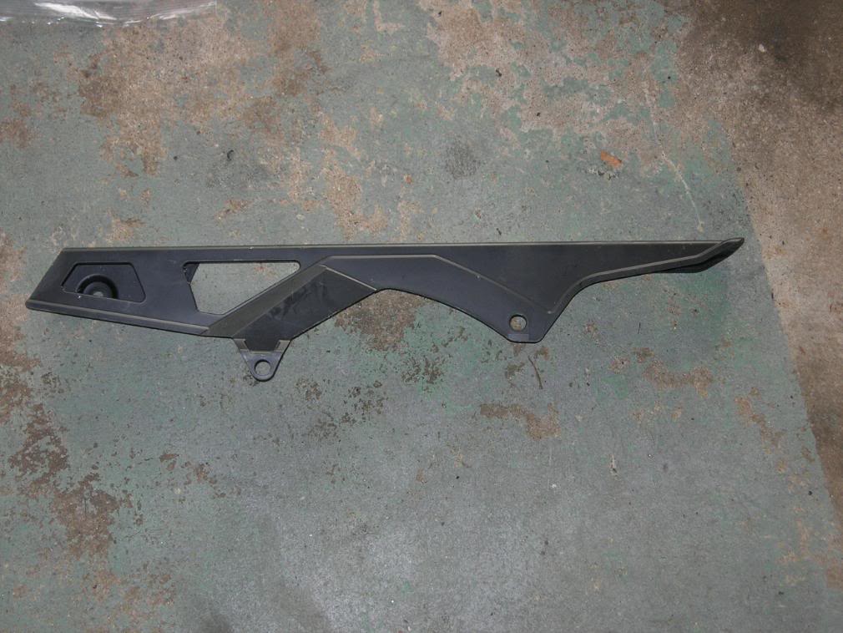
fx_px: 1486
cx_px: 422
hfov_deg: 31.7
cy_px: 316
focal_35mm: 61
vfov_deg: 24.0
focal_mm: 12.7
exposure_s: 1/60.1
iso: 64
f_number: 3.5
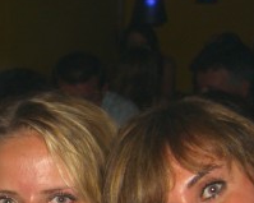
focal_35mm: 112
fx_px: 842
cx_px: 13
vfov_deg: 13.4
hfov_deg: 16.9
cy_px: 249
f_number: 2.8
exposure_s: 1/60
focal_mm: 7.9
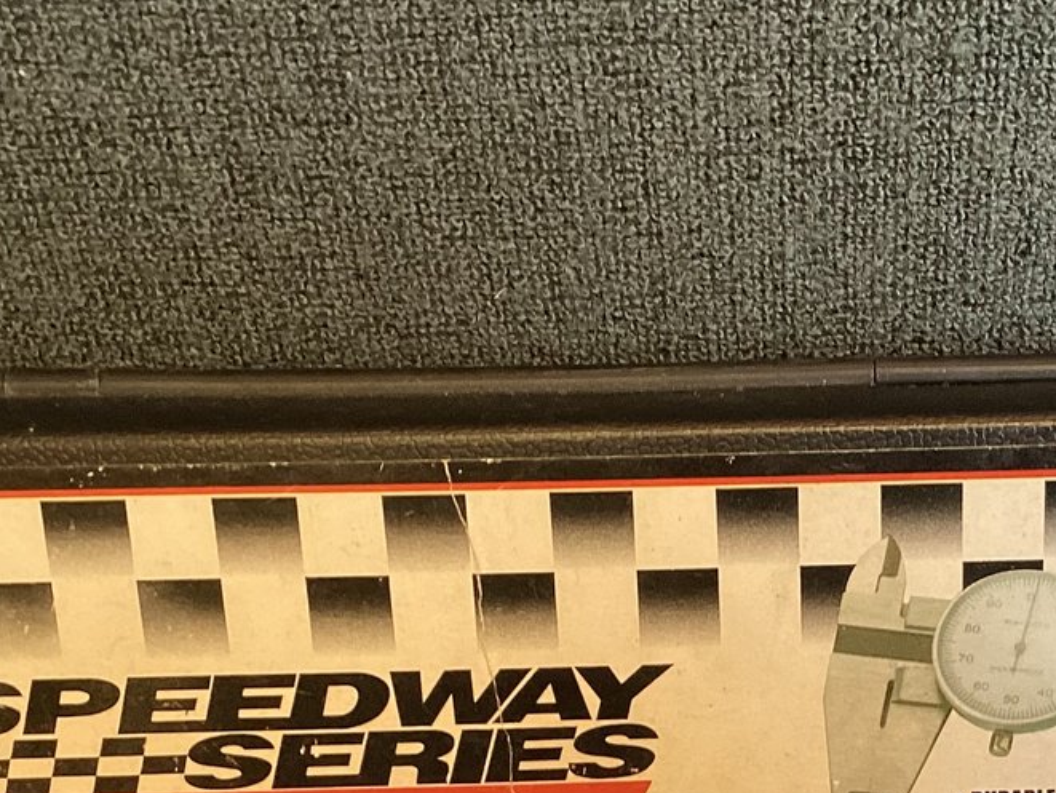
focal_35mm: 71
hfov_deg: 26.9
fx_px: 2166
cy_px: 853
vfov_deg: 19.9
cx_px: 838
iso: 80
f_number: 2.4
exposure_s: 1/50
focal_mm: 3.3
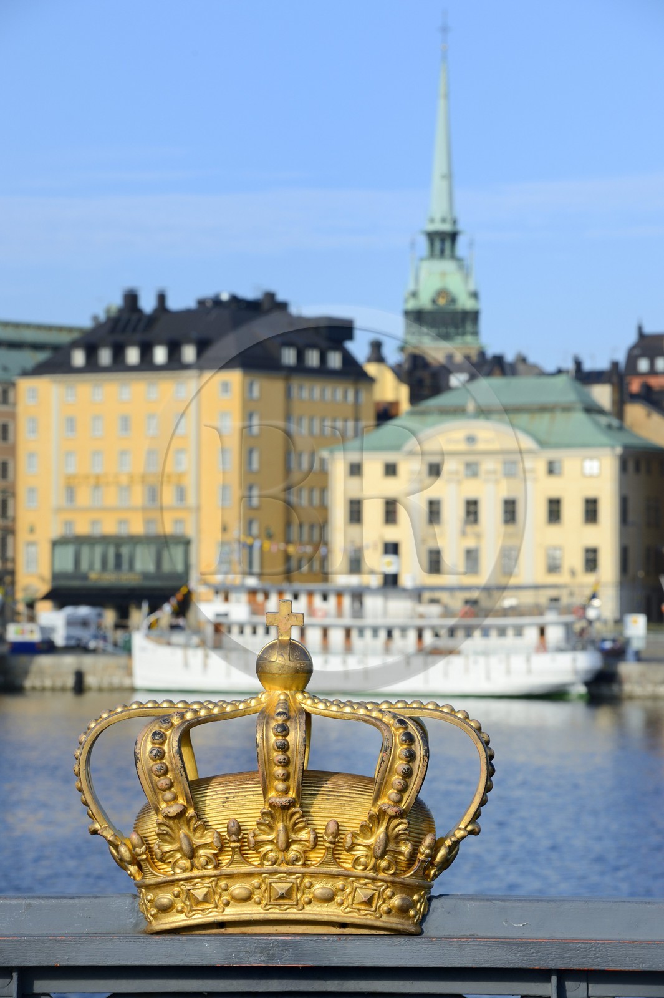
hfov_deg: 10.5
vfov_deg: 15.8
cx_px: 332
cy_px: 499
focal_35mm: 130
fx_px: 3600
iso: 200
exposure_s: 1/320
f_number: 10
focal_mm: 130
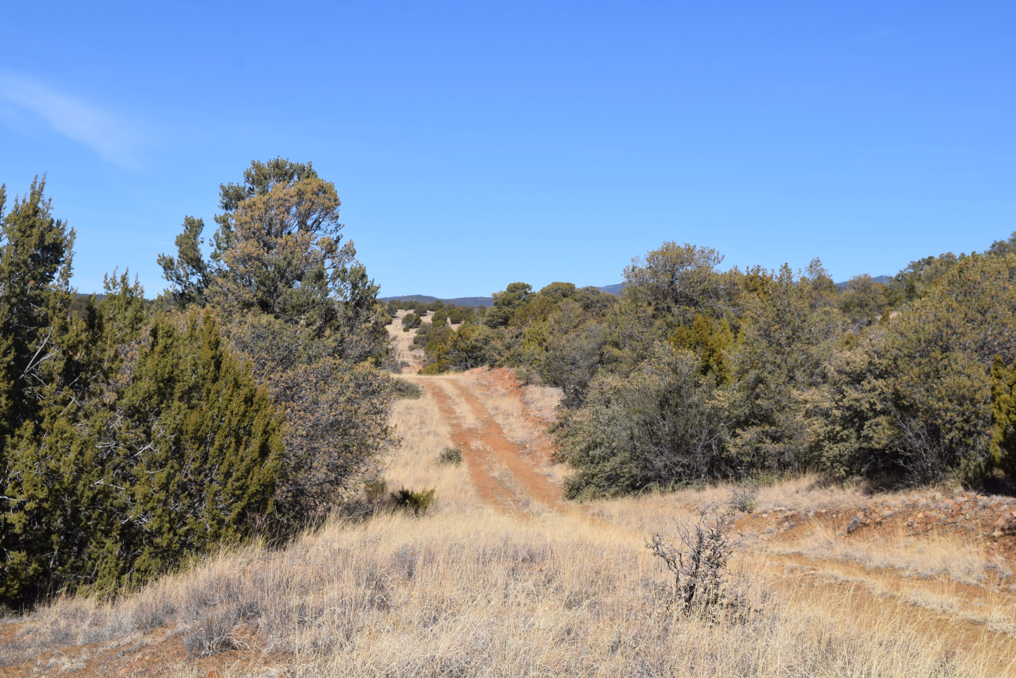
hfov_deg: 35.1
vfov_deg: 23.8
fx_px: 1609
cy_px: 339
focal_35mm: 57
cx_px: 508
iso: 200
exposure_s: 1/500
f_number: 11
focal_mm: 38
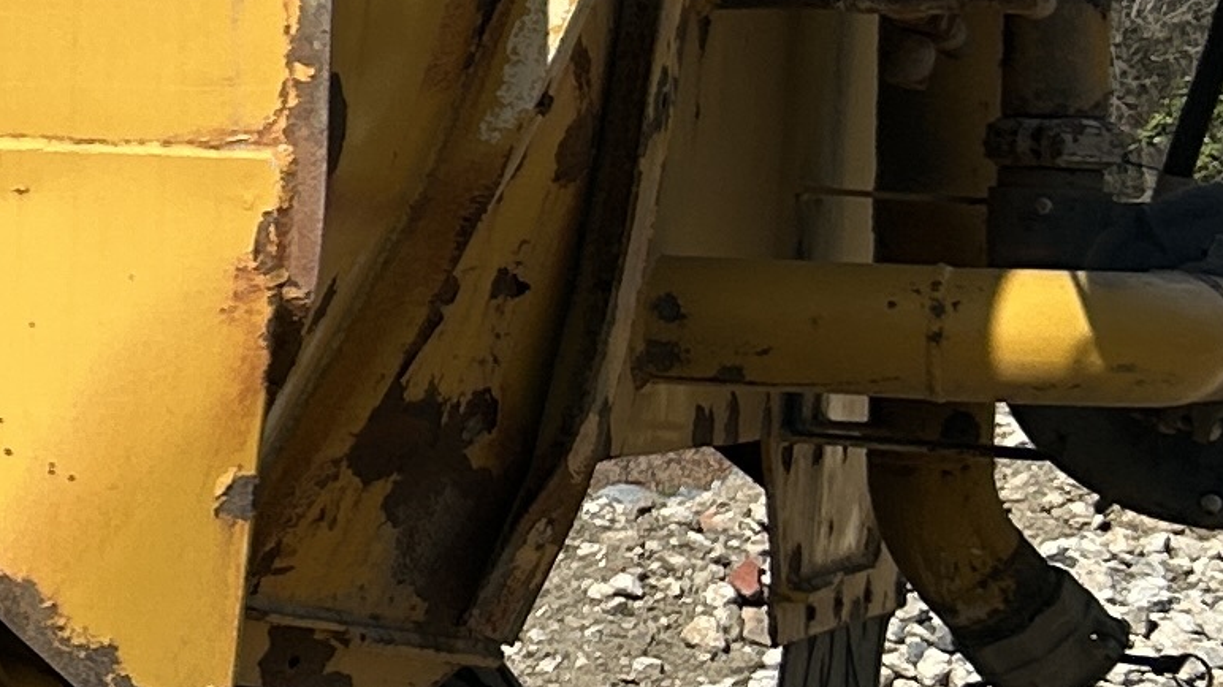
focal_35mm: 148
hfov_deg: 11.9
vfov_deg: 8.2
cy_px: 230
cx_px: -1651
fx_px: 4799
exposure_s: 1/5882
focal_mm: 5.7
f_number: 1.5
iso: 50
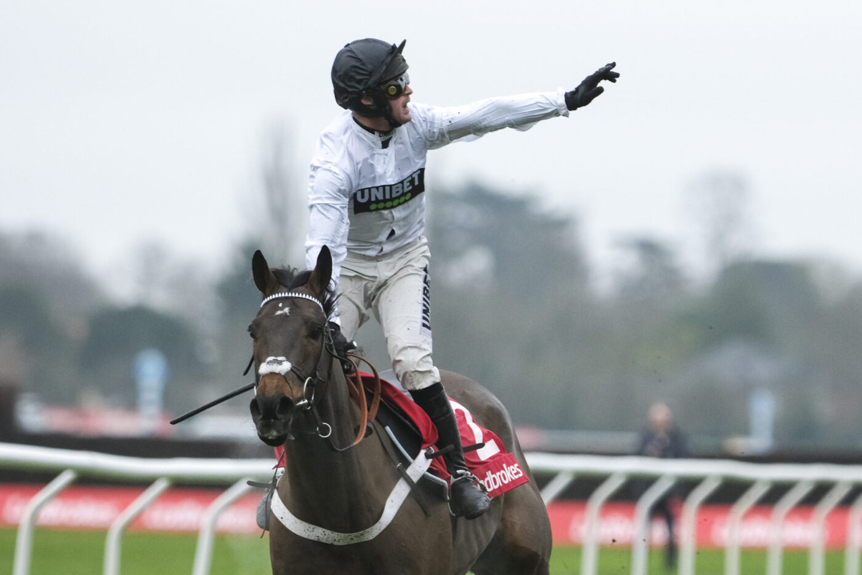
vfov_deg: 3.3
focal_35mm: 420
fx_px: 10058
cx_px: 431
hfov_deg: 4.9
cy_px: 288
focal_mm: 280
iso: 2000
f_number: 3.6
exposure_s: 1/1250
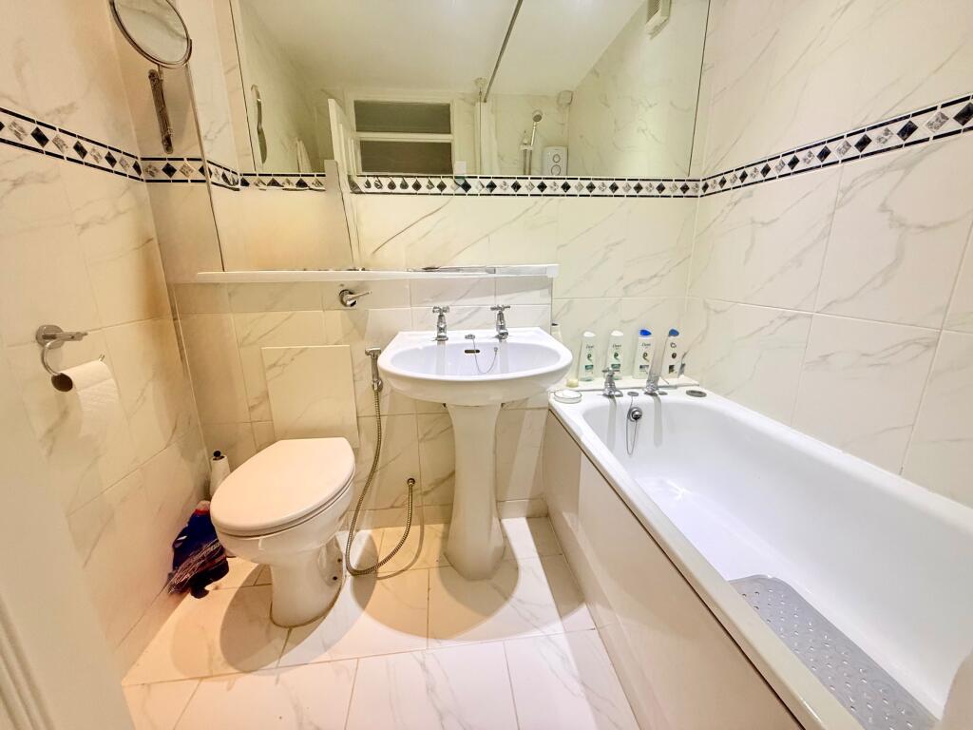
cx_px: 486
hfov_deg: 102.1
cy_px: 365
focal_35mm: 14
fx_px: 394
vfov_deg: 85.7
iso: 250
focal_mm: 2.22
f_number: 2.2
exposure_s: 1/100
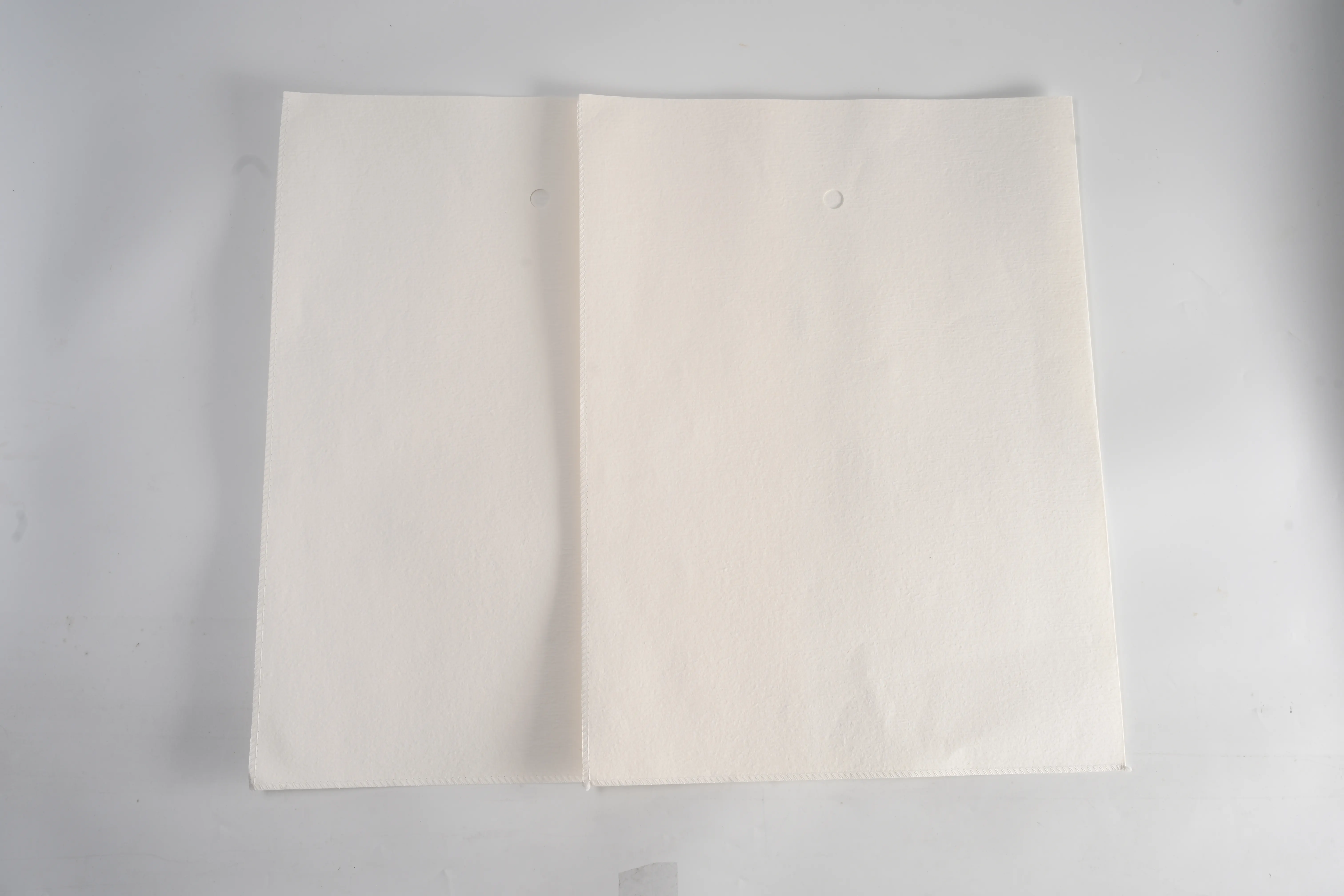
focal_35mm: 32
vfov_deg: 41.1
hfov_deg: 58.7
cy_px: 448
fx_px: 1195
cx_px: 672
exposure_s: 1/125
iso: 100
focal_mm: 32
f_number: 10
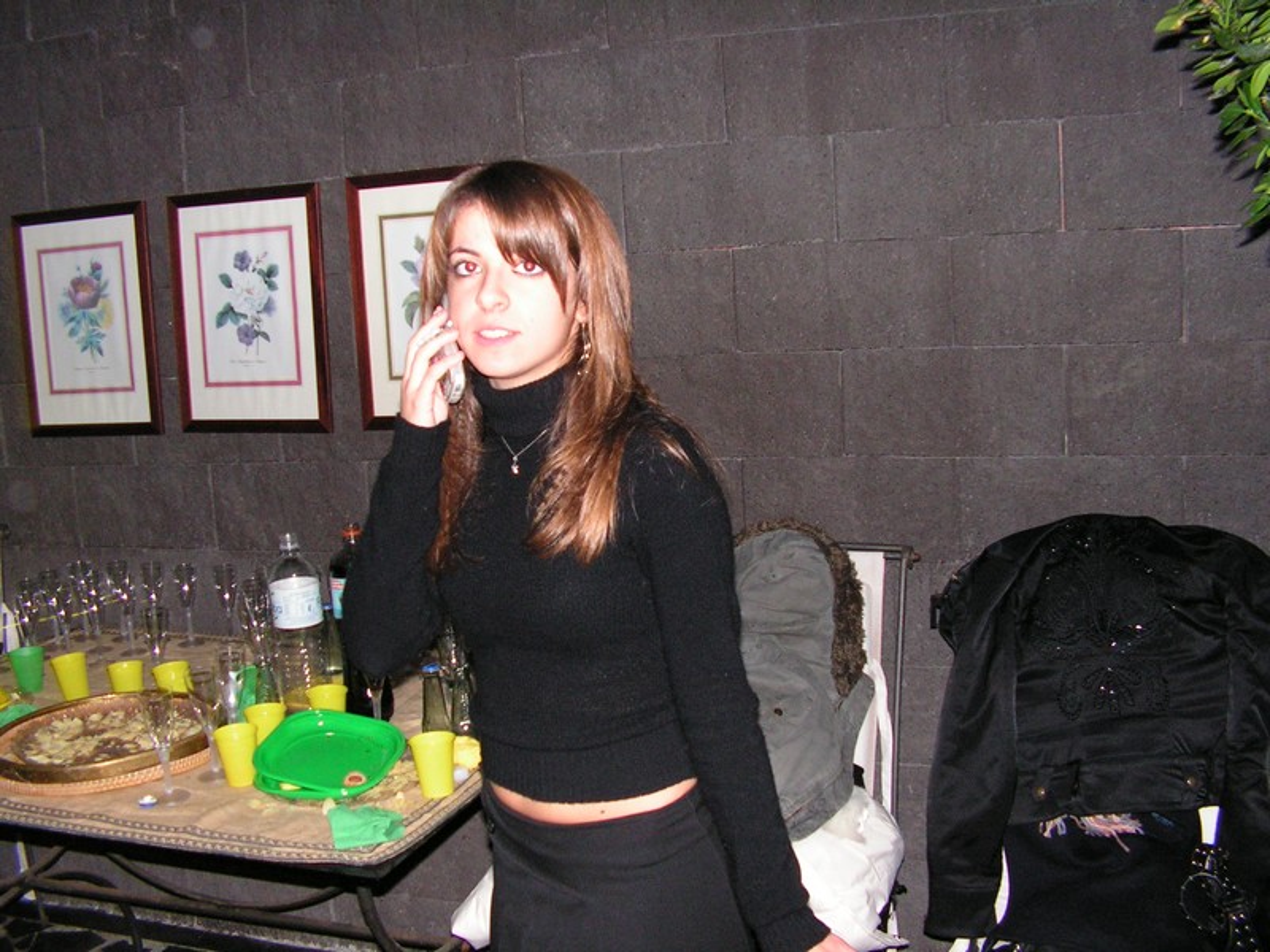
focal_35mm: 36
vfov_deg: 39.7
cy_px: 476
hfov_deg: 51.4
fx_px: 1321
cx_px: 635
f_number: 3.2
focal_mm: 6
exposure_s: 1/40
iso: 200
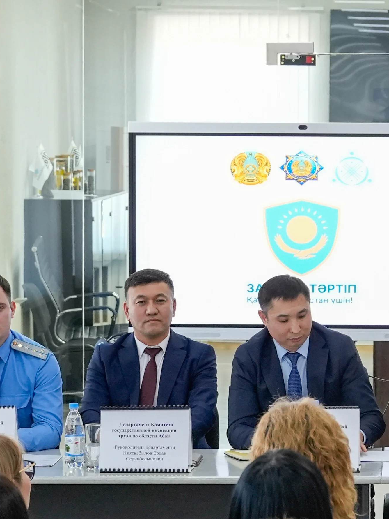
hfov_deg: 8.5
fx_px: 2606
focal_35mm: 174
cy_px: 280
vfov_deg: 11.4
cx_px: 346
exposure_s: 1/100
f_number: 4.5
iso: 1600
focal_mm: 47
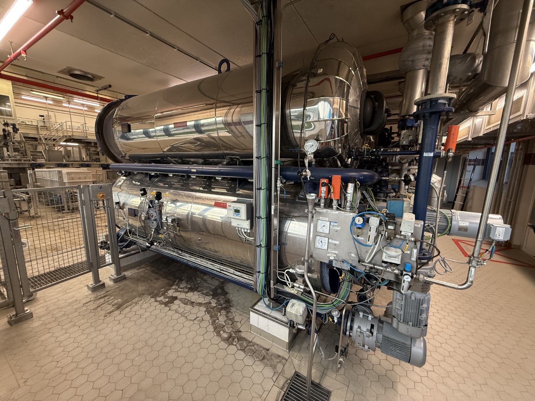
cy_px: 200
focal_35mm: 14
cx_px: 268
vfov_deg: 85.7
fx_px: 216
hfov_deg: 102.1
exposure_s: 1/100
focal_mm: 2.22
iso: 320
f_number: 2.2
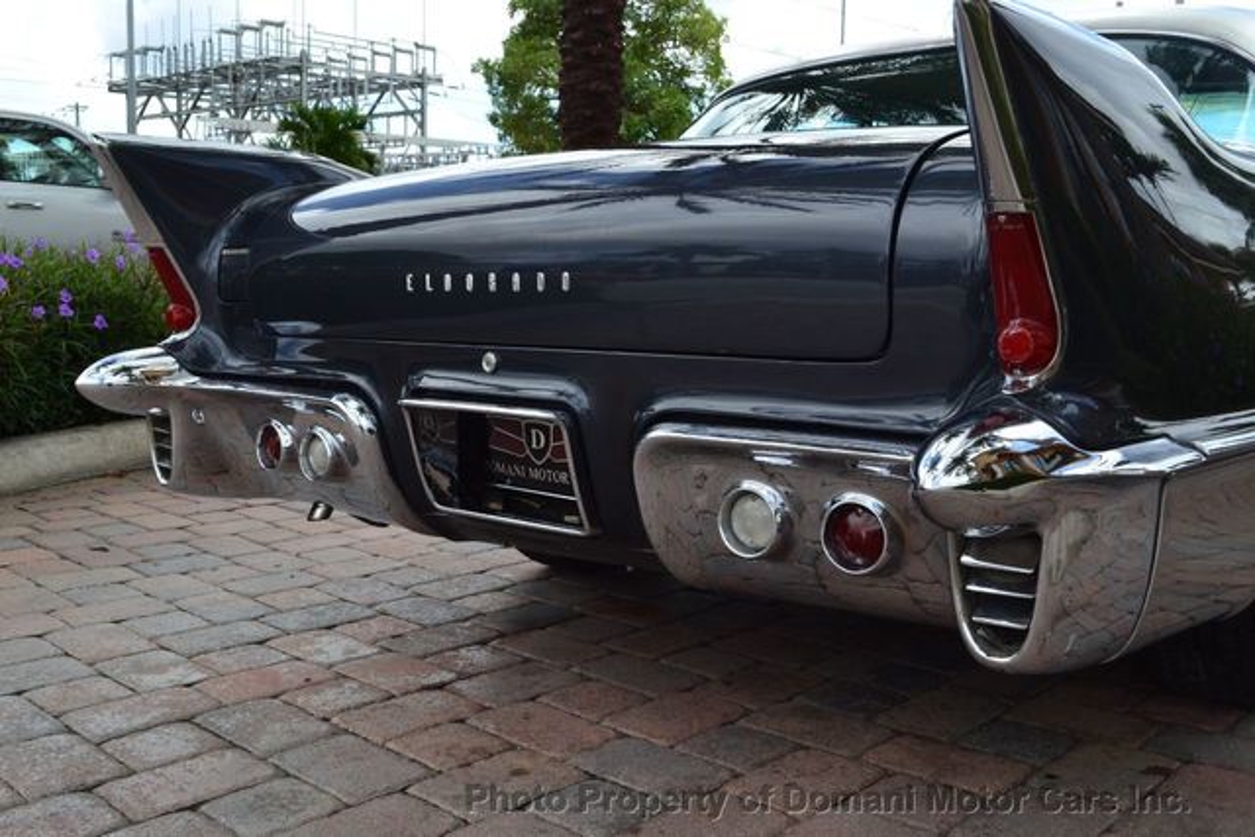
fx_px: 1151
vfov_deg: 40.0
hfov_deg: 57.2
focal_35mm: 33
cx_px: 628
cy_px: 418
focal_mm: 22
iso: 400
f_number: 10
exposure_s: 1/320
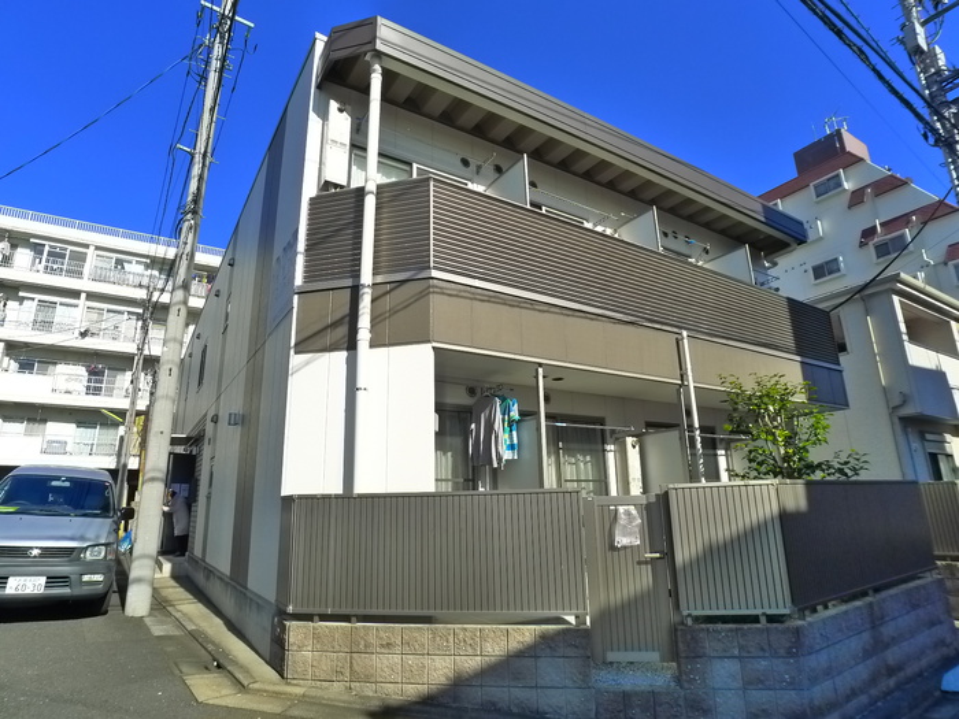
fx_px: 665
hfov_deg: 71.6
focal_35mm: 24
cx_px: 480
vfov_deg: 56.8
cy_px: 360
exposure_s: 1/800
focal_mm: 5.1
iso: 400
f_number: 4
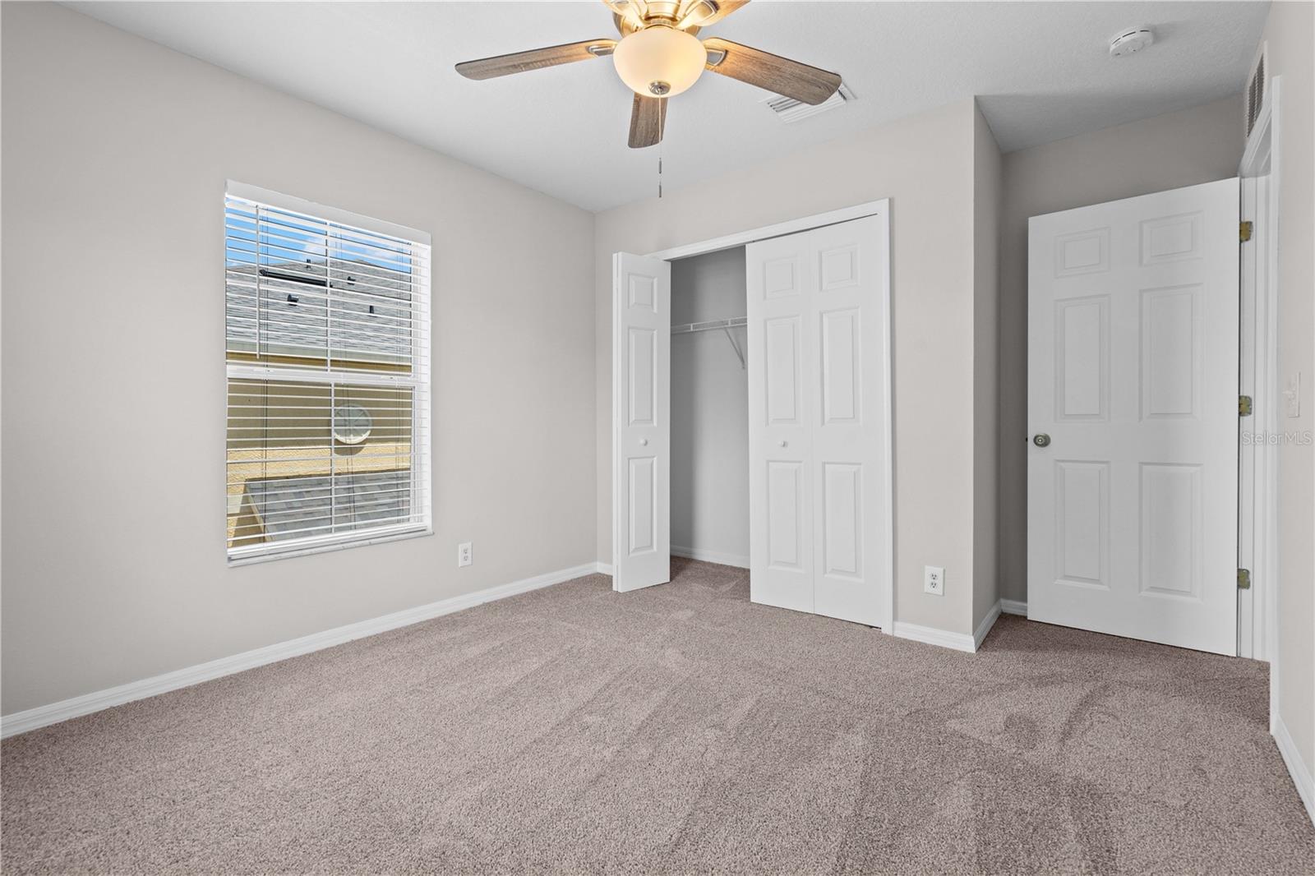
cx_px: 658
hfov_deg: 96.7
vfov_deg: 73.7
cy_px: 438
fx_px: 584
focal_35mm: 16
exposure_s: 1/13
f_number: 8
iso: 500
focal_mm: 16
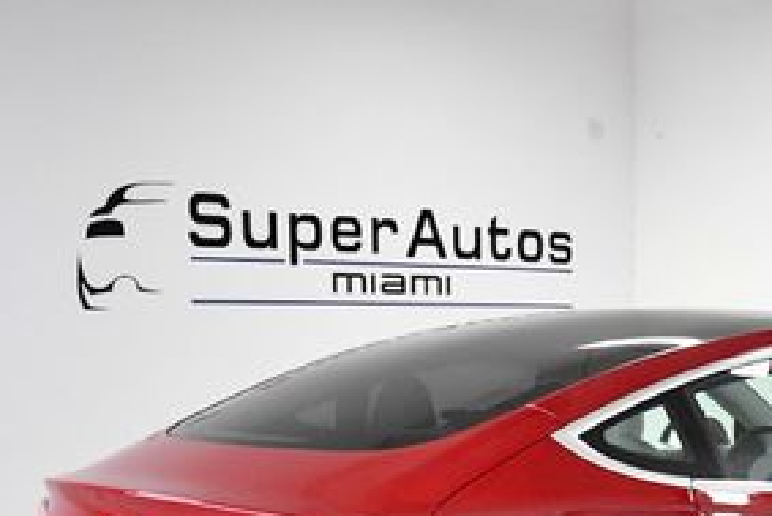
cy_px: 569
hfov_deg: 25.5
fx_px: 1652
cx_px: 687
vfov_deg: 17.2
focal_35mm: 77
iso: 2500
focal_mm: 23
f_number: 4.5
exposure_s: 1/800
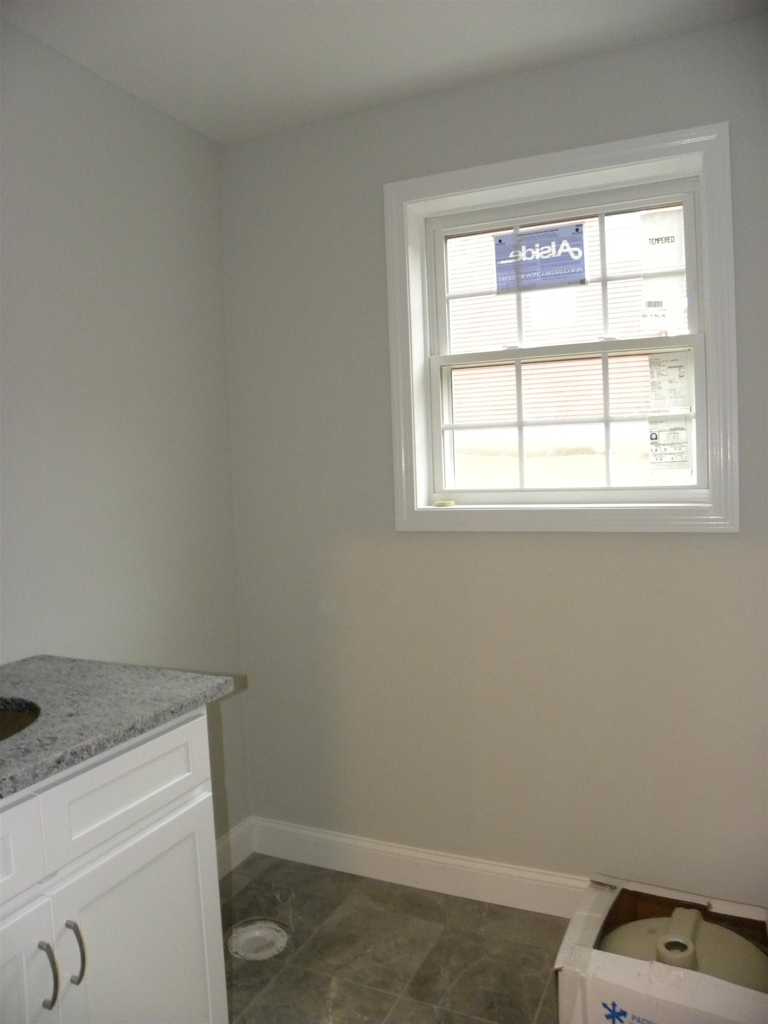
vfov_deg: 67.3
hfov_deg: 53.1
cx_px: 384
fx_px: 769
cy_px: 512
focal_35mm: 26
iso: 400
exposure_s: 1/43.3
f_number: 2.8
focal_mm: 4.6
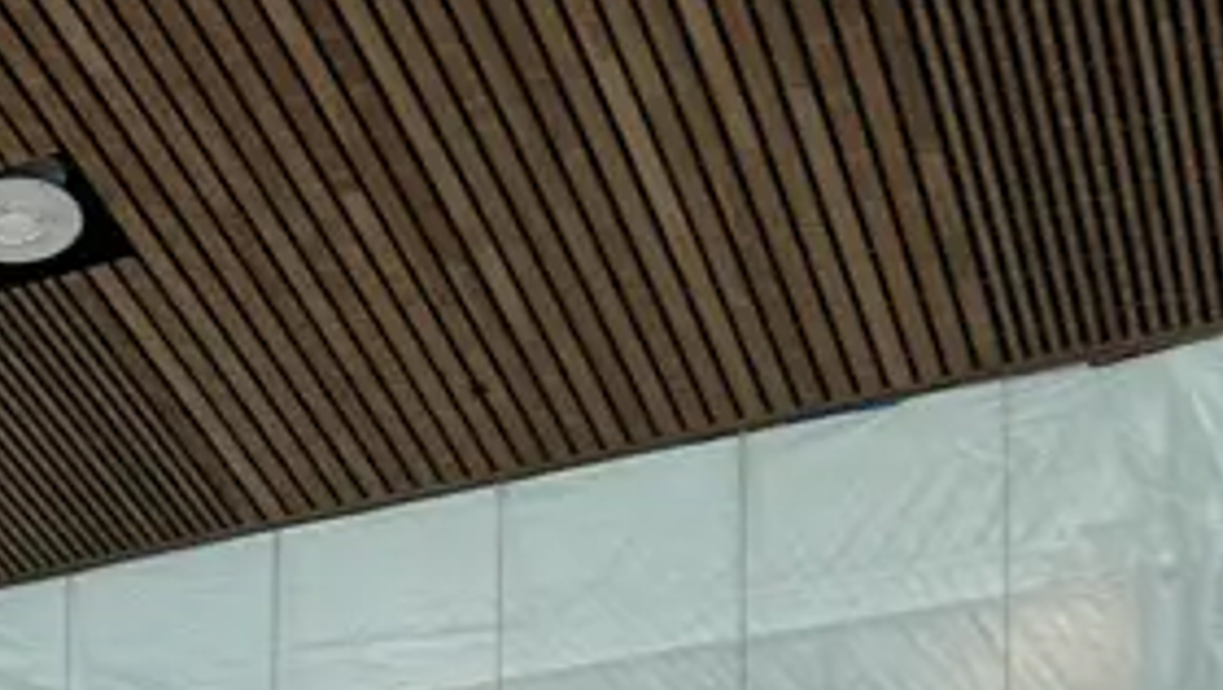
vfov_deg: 11.1
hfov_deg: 21.1
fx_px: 3051
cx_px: -258
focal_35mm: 94
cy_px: 1590
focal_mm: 6.86
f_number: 1.78
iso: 64
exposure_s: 1/120
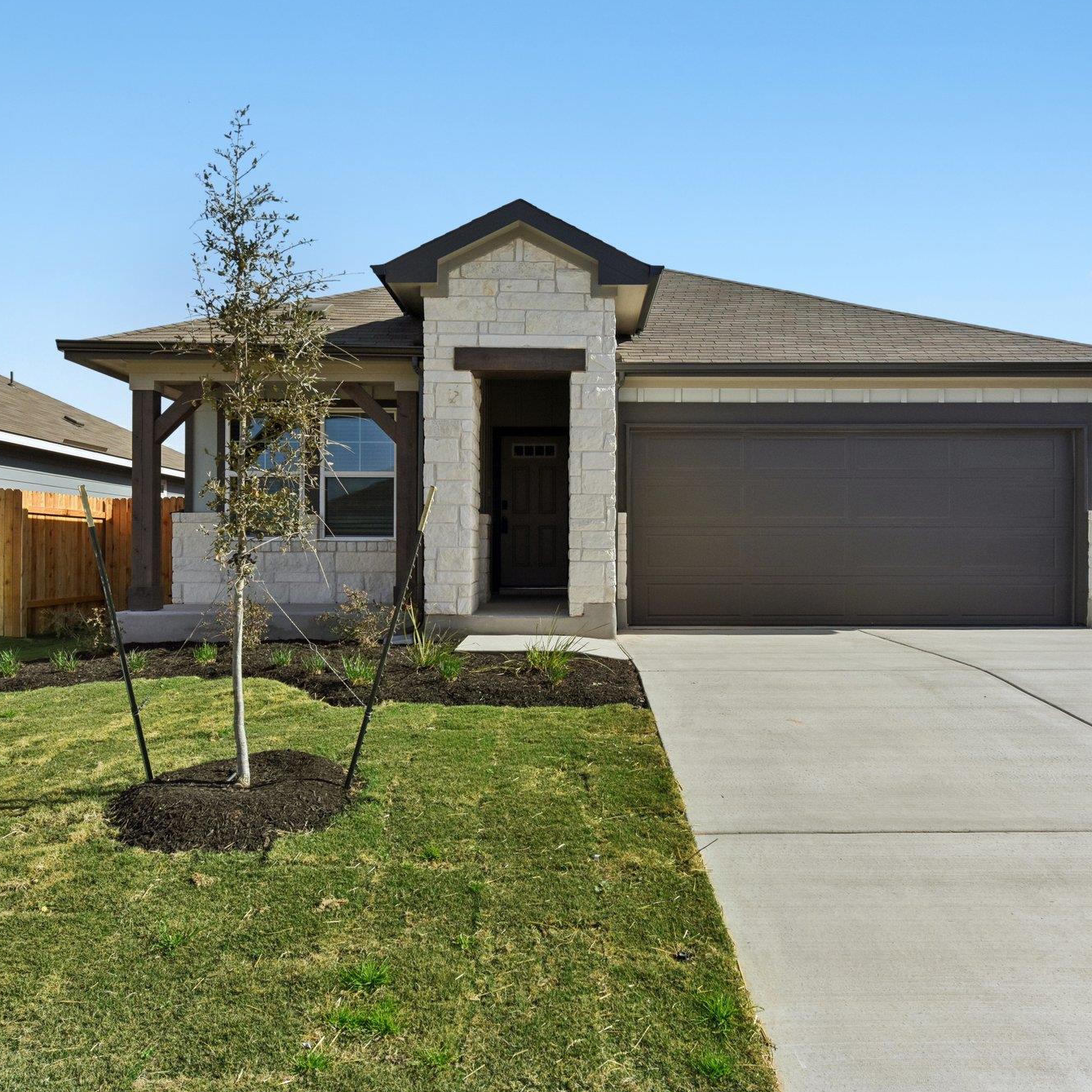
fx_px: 928
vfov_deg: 60.9
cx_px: 564
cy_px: 539
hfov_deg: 60.9
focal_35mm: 26
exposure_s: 1/2000
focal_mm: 20
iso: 400
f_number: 8
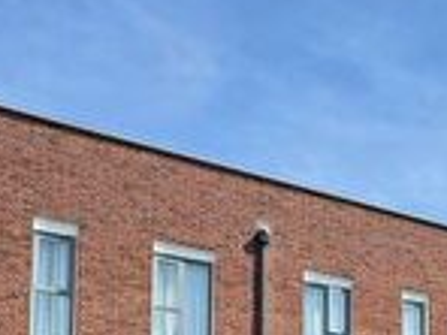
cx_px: 649
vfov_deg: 20.0
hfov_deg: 23.9
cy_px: 463
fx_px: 852
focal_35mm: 66
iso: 50
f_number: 2.2
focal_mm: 2.22
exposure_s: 1/2146
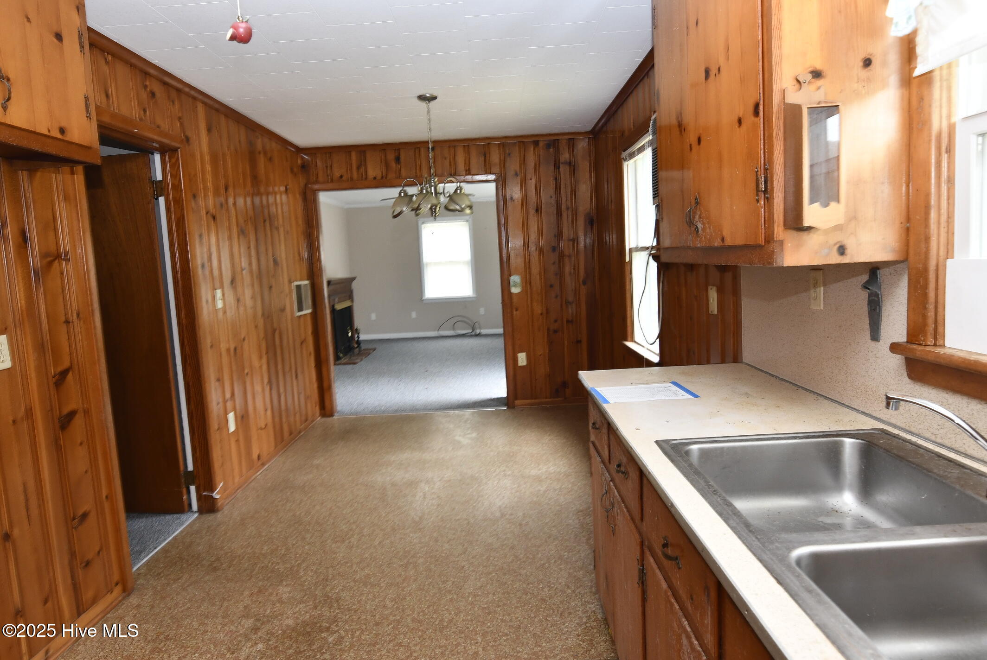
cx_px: 494
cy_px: 330
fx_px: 604
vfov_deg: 57.3
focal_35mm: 22
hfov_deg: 78.5
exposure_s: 1/60
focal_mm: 11
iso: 400
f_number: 4
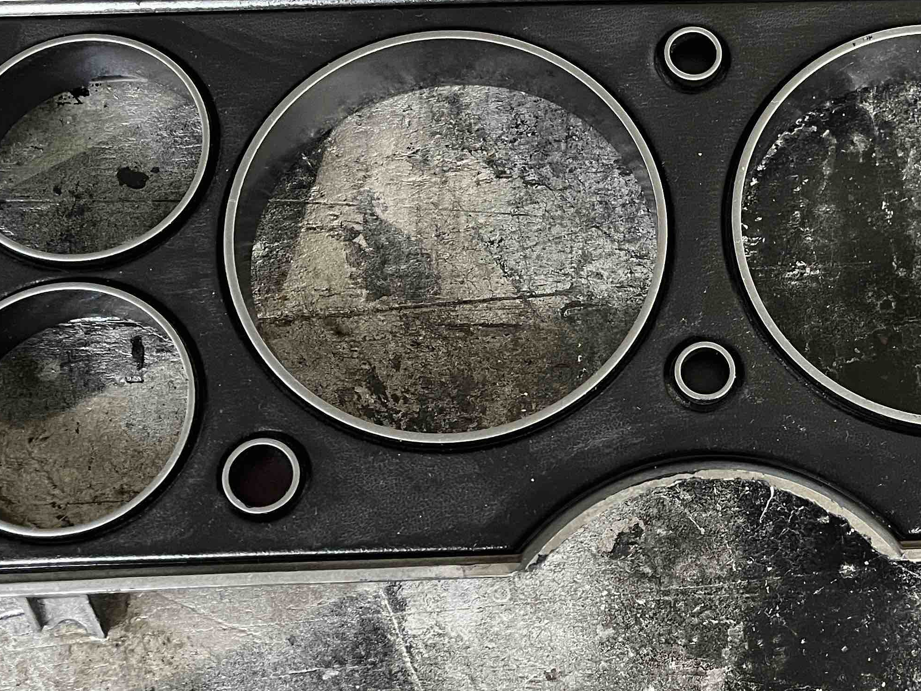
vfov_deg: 27.5
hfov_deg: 35.2
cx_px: 717
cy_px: 379
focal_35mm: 53
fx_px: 1410
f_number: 1.6
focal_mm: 5.1
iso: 400
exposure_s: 1/60
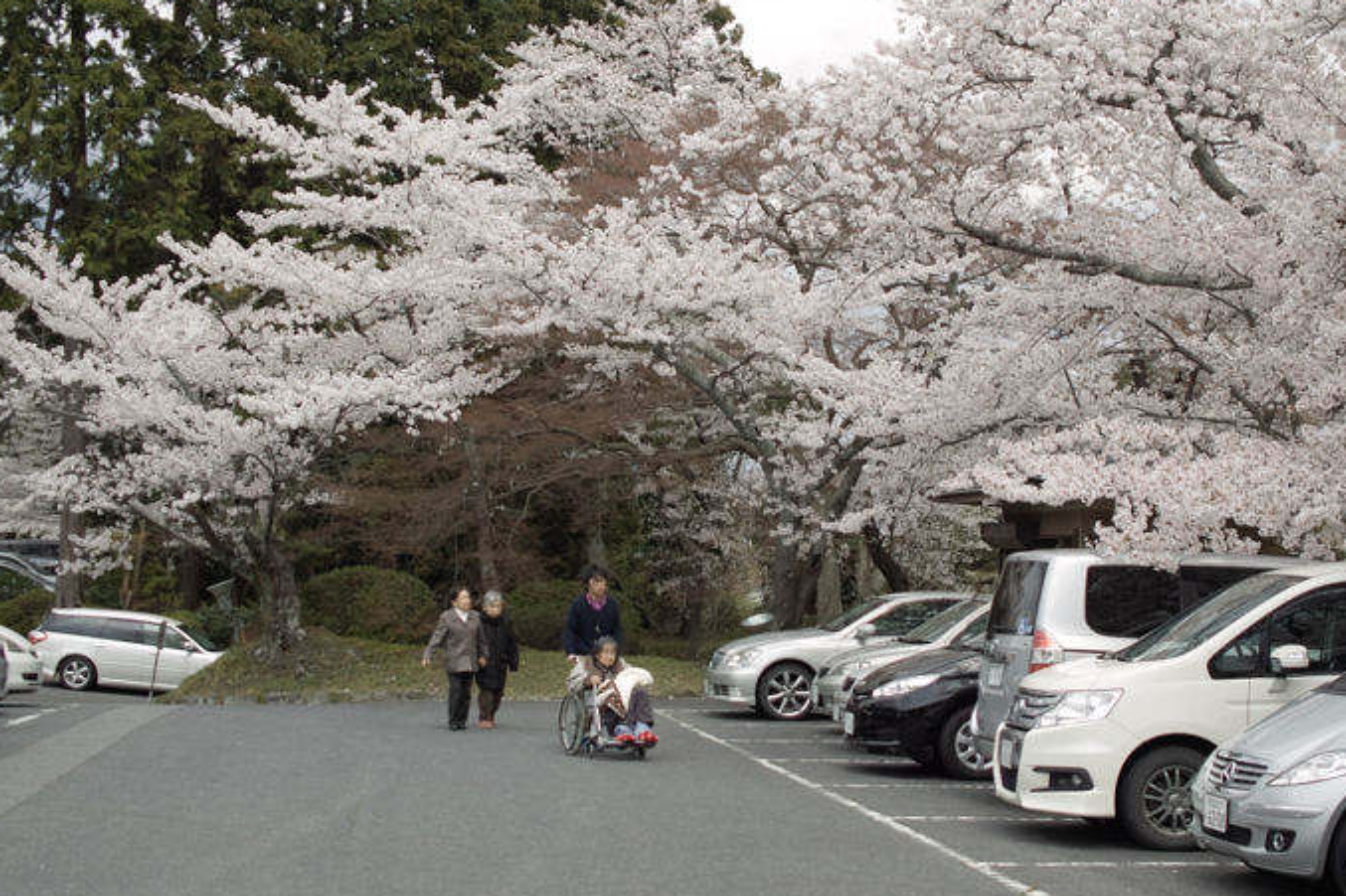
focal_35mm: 62
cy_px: 536
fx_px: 2317
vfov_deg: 21.9
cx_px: 833
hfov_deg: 32.3
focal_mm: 24.2
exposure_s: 1/1000
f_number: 2.8
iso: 100
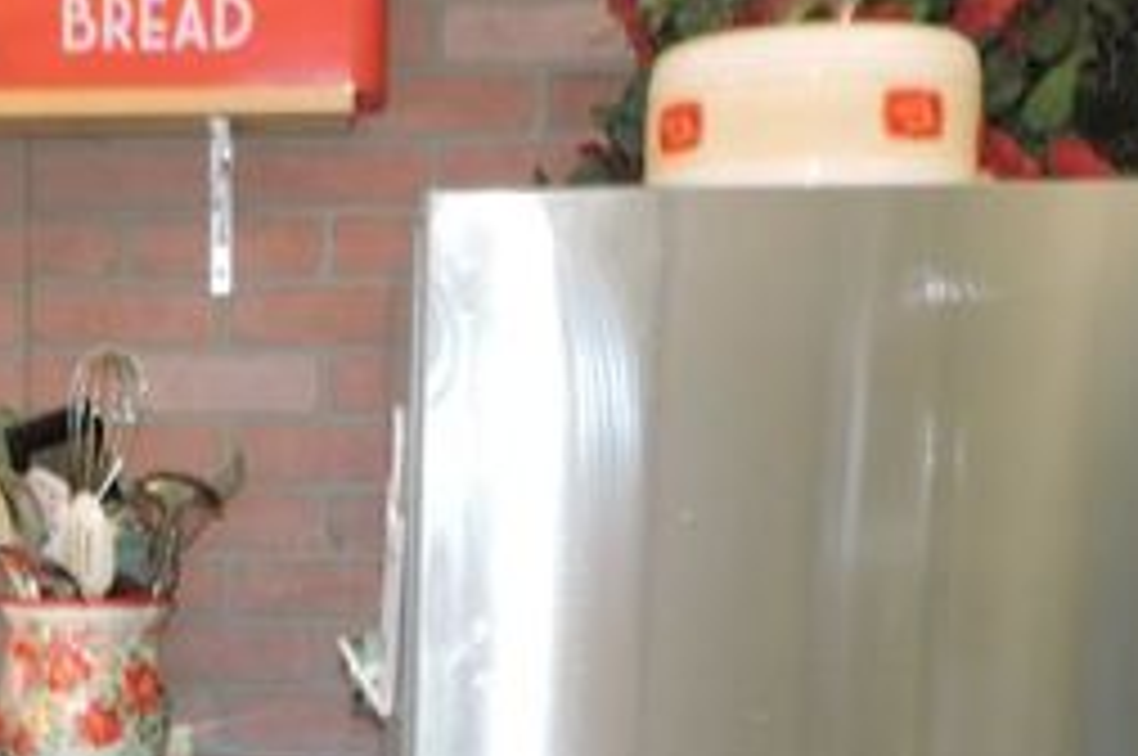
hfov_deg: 22.4
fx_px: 2747
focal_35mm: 87
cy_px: 896
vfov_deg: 15.1
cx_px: -20
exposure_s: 1/30
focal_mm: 5.4
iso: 200
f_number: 3.1
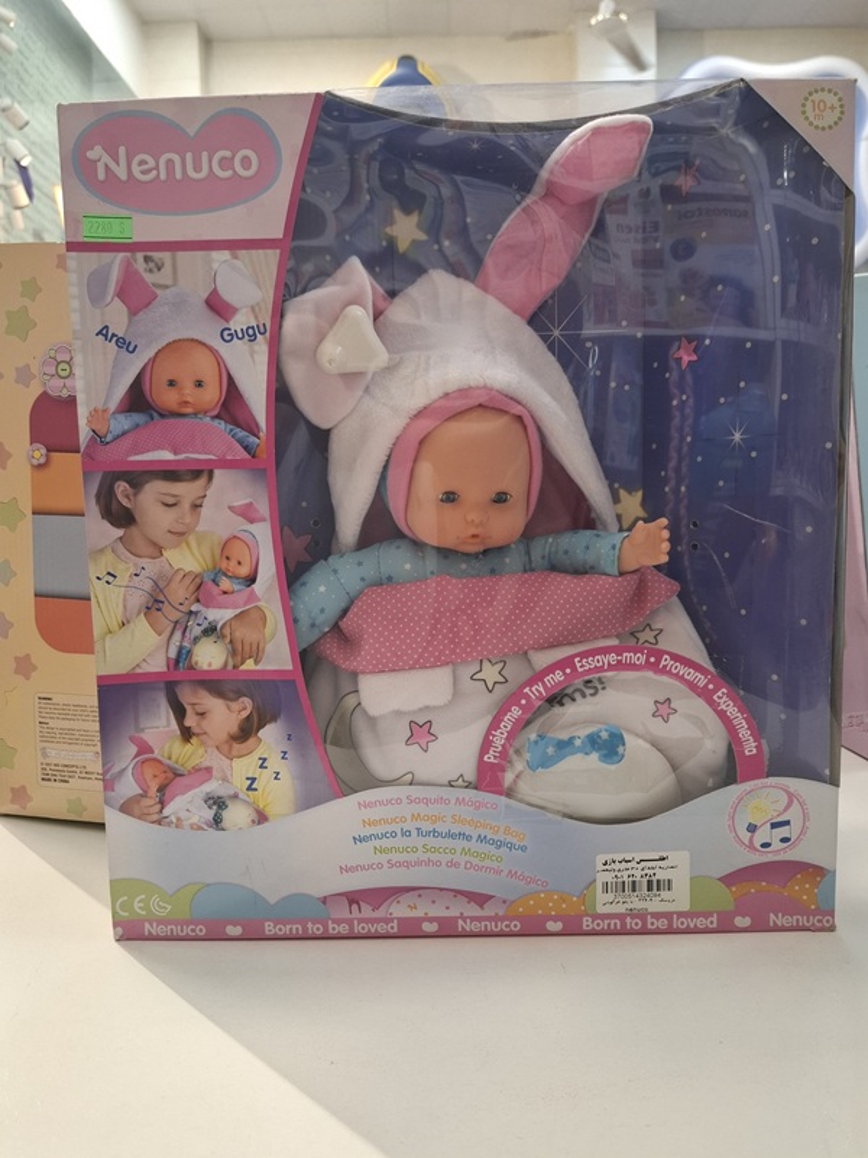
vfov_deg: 73.9
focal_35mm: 23
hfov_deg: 58.9
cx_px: 434
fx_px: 769
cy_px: 579
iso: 200
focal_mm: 5.54
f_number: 1.8
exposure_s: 1/100
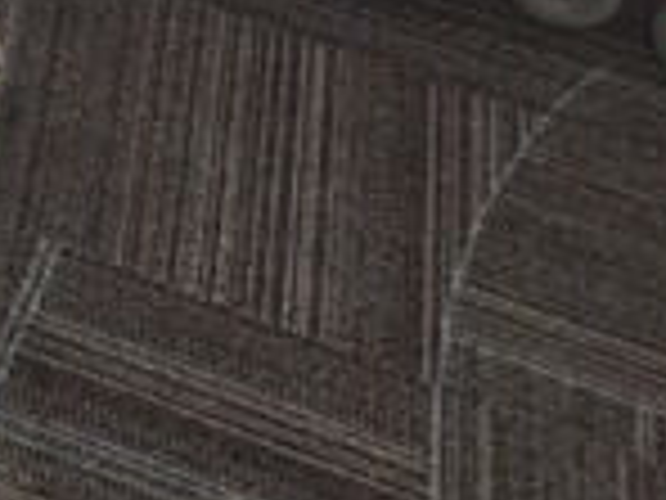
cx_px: -1341
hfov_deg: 9.7
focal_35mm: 155
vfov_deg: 8.2
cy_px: -1000
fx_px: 2982
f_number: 1.7
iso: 400
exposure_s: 1/120
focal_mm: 6.3
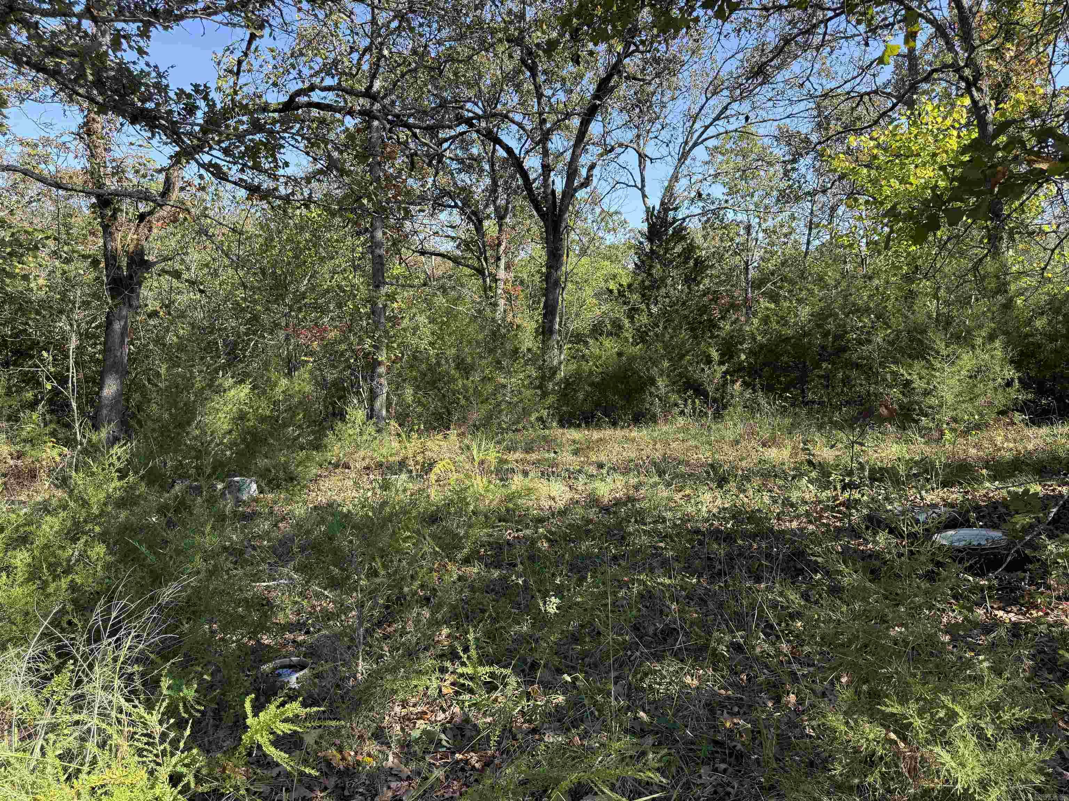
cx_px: 534
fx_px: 741
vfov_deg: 56.8
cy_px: 400
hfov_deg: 71.6
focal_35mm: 24
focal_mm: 6.76
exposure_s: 1/1211
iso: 100
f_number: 1.78
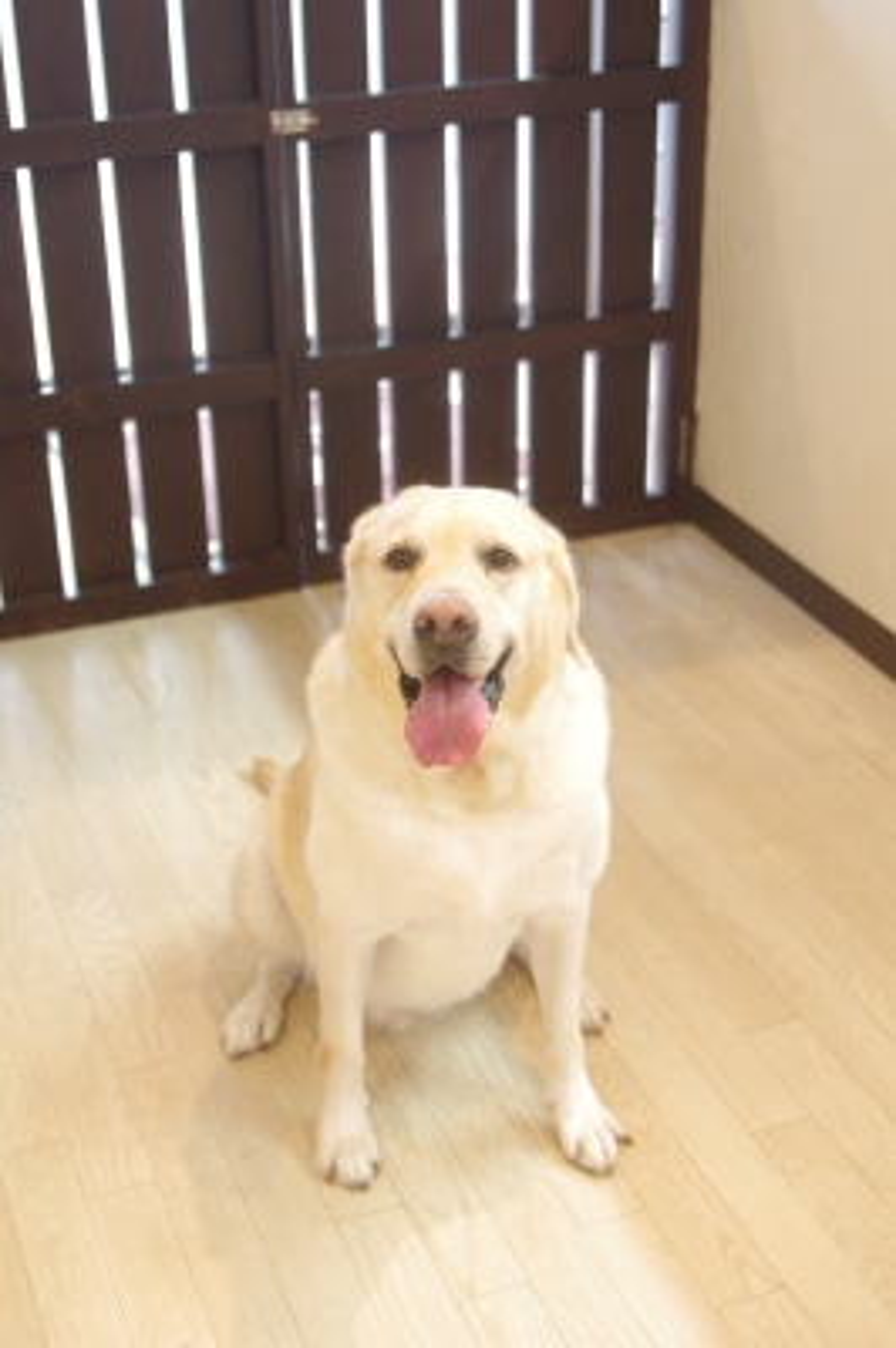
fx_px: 1832
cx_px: 448
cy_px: 674
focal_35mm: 49
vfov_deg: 40.4
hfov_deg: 27.5
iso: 640
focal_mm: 33
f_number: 2.8
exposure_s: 1/50
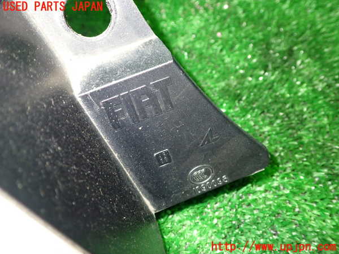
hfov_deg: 56.8
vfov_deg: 44.2
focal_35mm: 32
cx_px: 170
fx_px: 313
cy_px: 127
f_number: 2.4
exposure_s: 1/30
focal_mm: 5.79
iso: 800
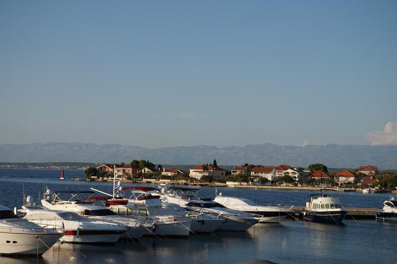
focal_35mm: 72
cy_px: 135
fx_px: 794
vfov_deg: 18.9
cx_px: 196
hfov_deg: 28.1
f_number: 5.6
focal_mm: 46
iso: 100
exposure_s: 1/800
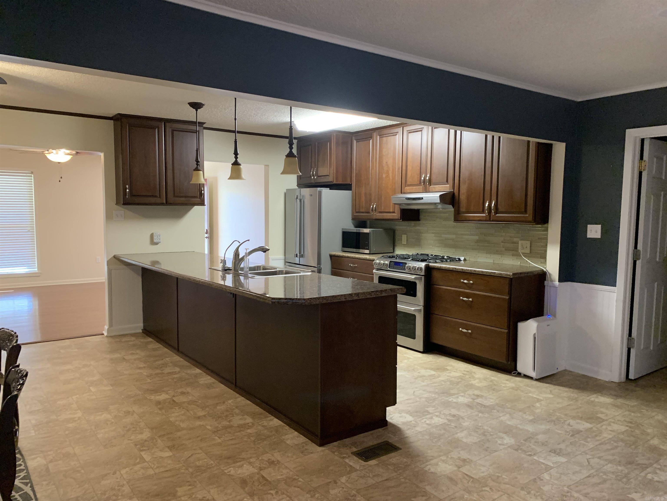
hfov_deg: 67.3
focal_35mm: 26
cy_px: 250
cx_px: 334
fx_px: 501
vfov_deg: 53.1
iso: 320
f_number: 1.8
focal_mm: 4.25
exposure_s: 1/60
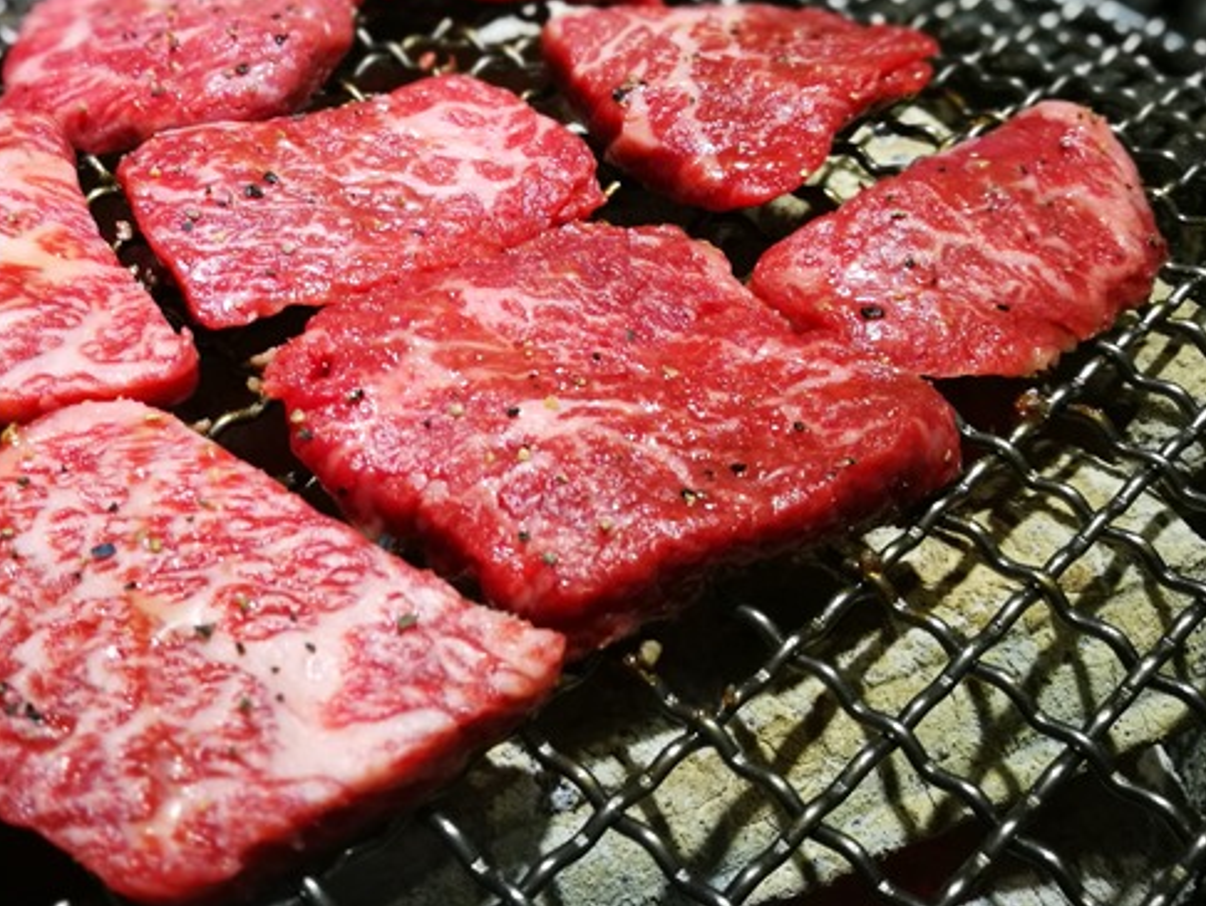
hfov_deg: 46.2
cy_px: 365
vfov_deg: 35.9
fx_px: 1394
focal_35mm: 40
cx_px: 424
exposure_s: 1/30
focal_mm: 4.5
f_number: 4
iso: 250
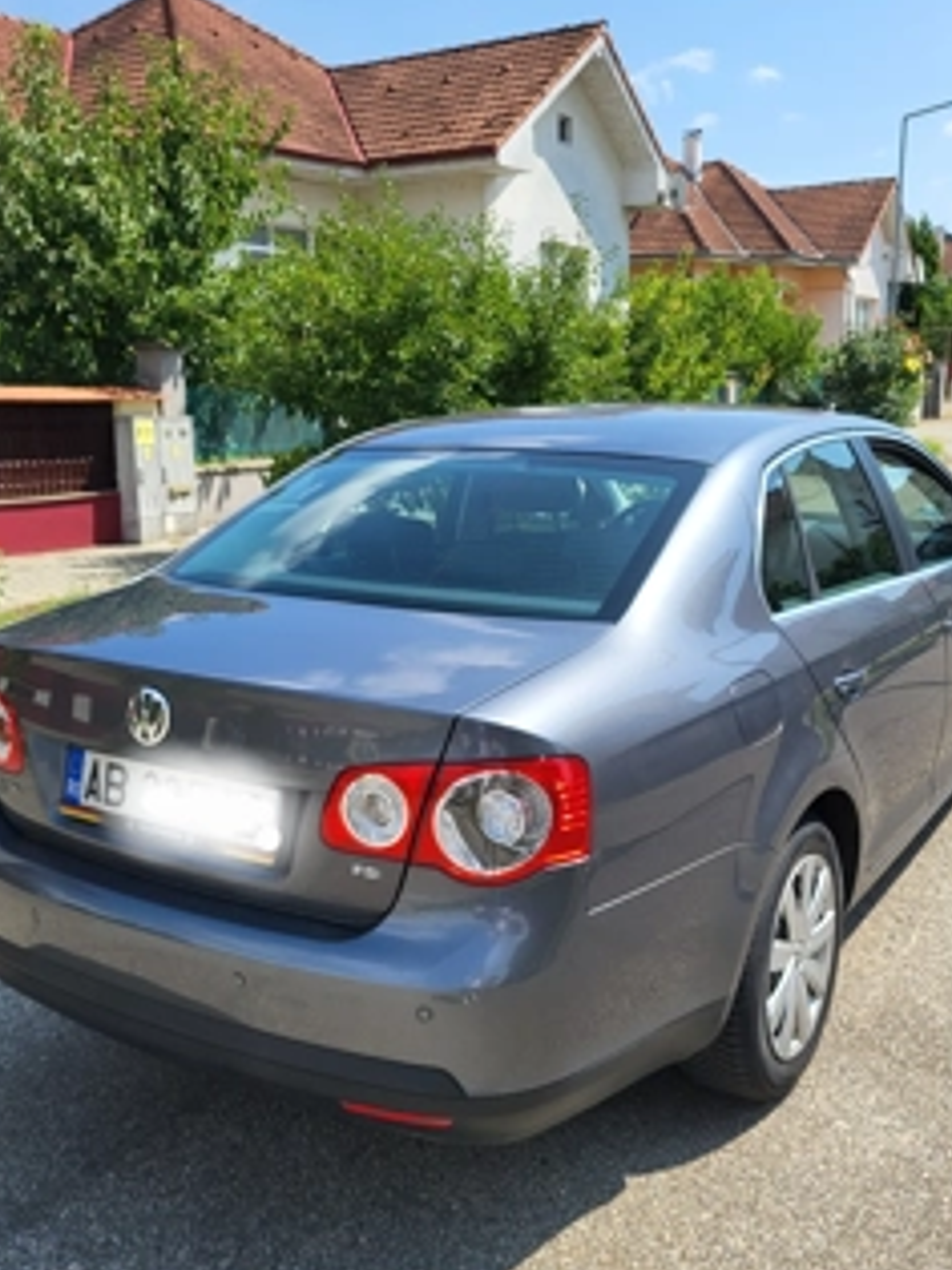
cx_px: 524
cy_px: 653
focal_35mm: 33
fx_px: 1211
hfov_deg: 42.9
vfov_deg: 55.4
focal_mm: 5.4
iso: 40
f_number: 1.8
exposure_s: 1/2000
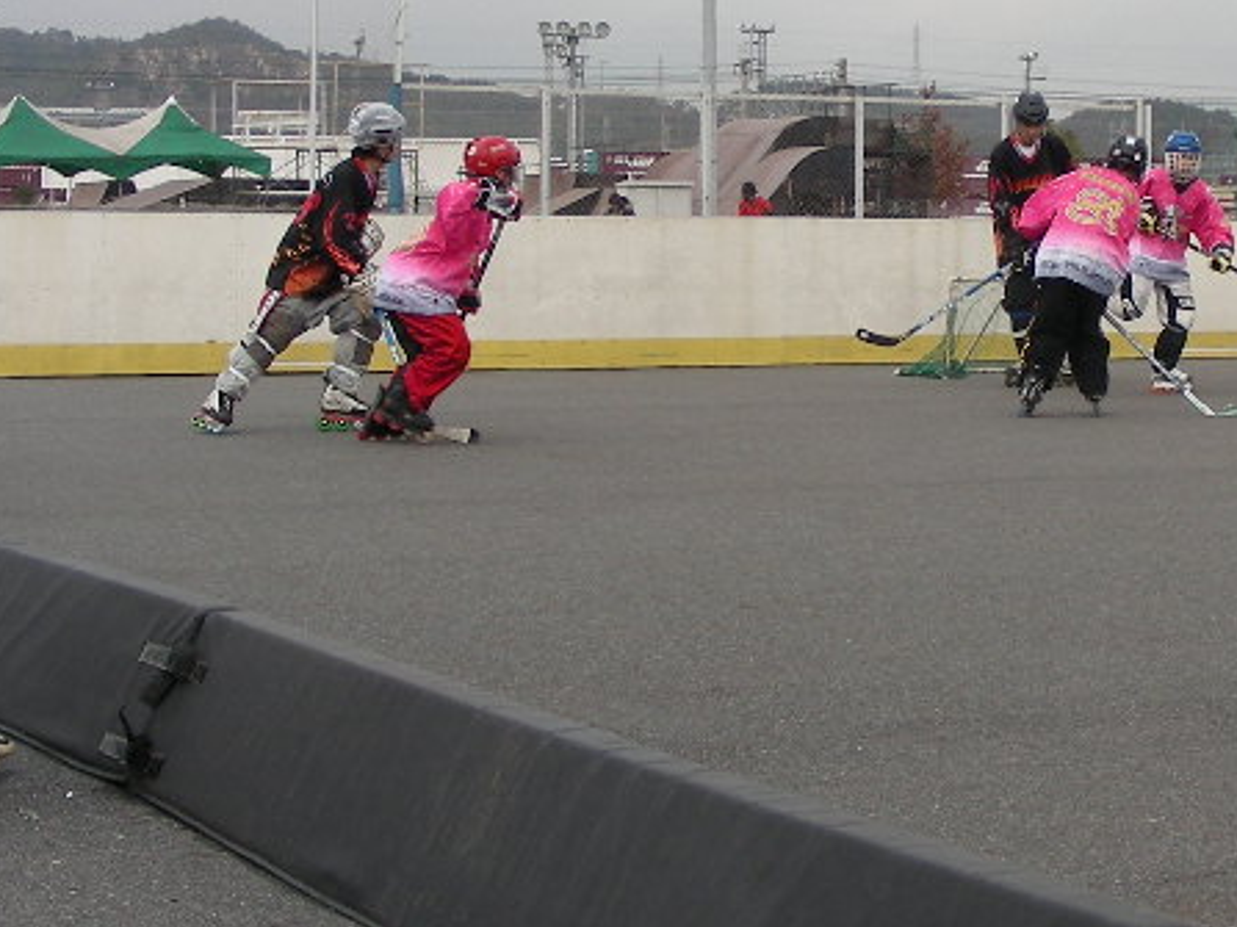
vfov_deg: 16.9
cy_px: 263
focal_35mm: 87
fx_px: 3108
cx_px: 957
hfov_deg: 22.3
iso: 50
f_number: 4
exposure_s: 1/240
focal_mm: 6.3
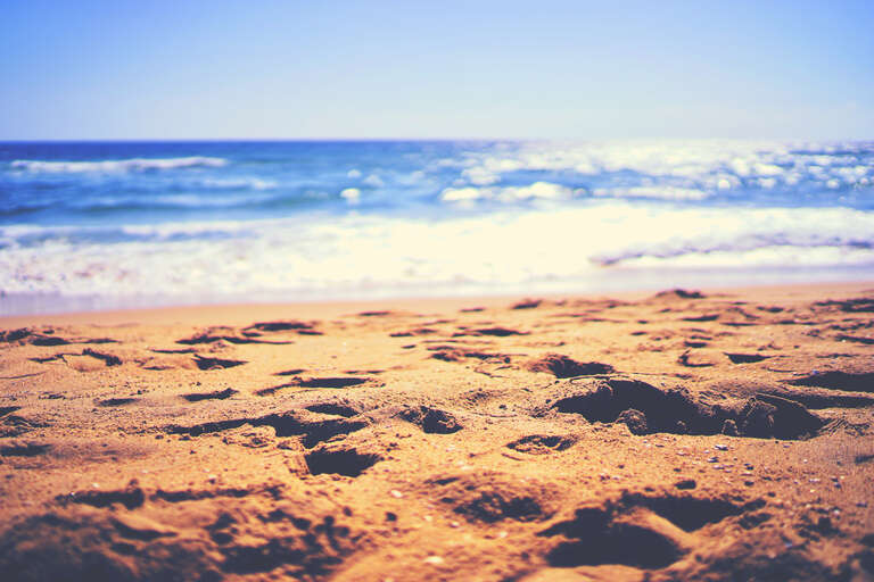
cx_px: 437
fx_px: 850
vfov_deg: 37.9
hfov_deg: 54.4
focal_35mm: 35
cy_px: 291
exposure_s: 1/8000
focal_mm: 35
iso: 50
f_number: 1.4
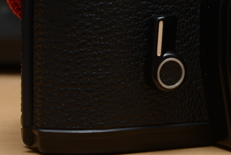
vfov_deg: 7.0
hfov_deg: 10.5
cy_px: -81
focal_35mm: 193
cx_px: 250
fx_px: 1240
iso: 200
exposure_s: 1/200
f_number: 5.6
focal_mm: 50
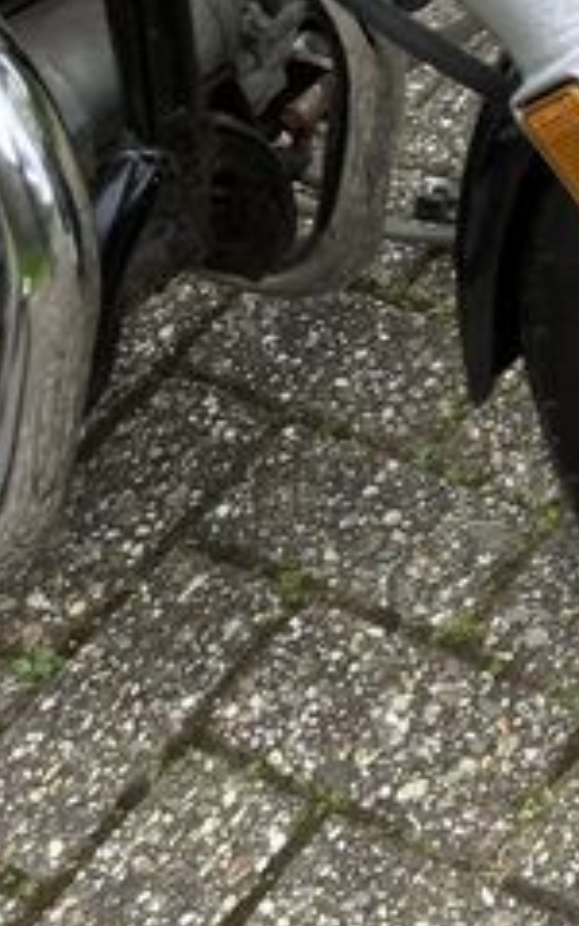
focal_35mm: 79
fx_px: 1995
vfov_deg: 26.1
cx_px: 1116
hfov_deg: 14.2
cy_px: 424
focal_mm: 3.99
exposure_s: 1/186
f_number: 1.8
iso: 25
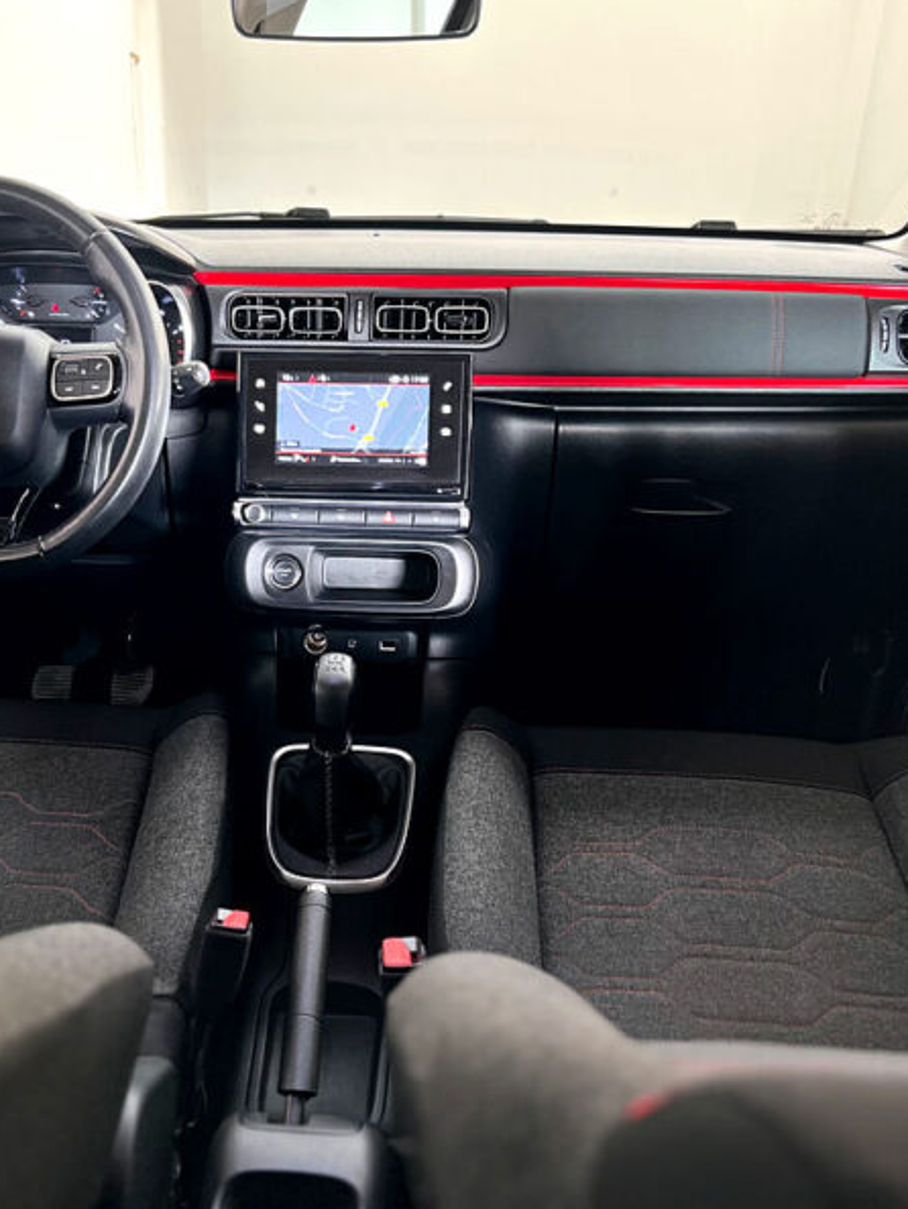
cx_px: 332
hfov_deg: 40.4
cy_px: 600
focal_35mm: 35
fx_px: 1223
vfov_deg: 52.6
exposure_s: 1/50
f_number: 1.5
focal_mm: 5.7
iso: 64
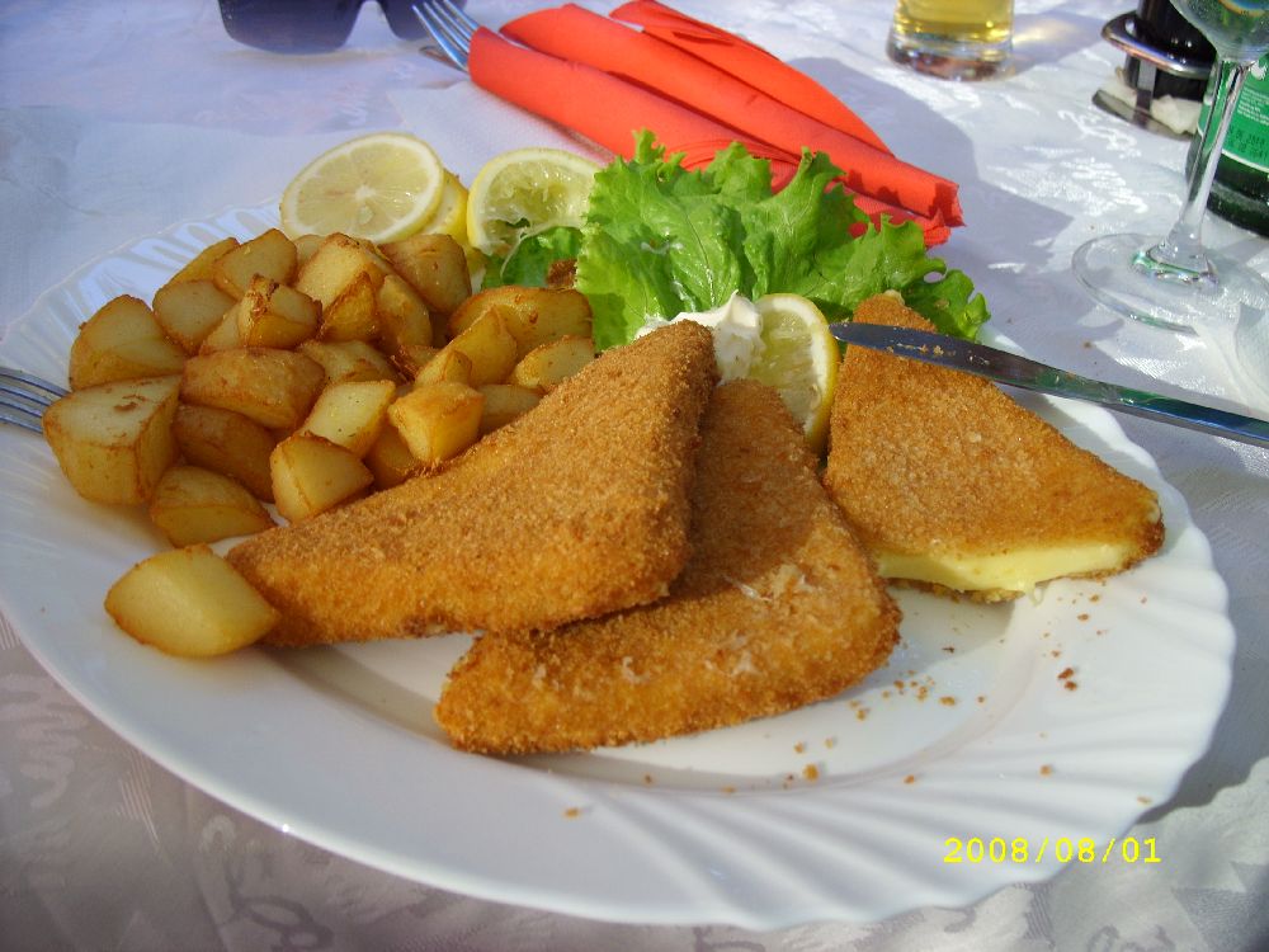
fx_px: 1393
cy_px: 476
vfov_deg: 37.7
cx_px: 634
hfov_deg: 49.0
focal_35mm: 38
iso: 50
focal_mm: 7.8
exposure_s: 1/125
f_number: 2.8
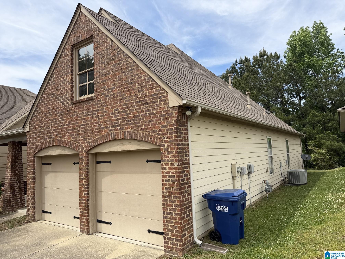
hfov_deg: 71.6
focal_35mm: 24
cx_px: 172
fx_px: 239
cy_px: 130
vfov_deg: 56.8
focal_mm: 6.76
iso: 80
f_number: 1.78
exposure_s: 1/3145
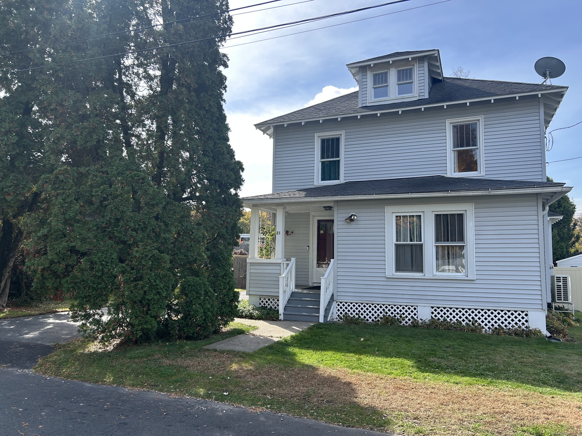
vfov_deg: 53.1
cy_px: 218
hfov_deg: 67.3
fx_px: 437
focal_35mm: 26
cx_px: 291
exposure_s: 1/1344
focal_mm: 5.7
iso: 50
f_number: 1.5
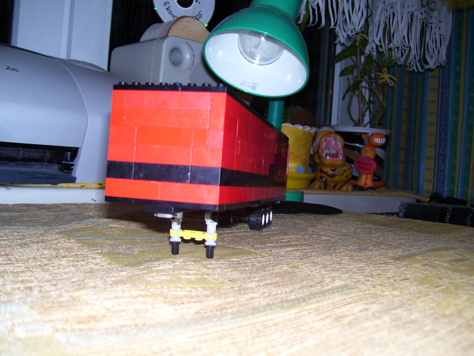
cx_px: 237
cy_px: 178
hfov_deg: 50.1
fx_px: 507
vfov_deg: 38.7
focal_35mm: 37
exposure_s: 1/60
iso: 80
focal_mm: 6
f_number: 2.7
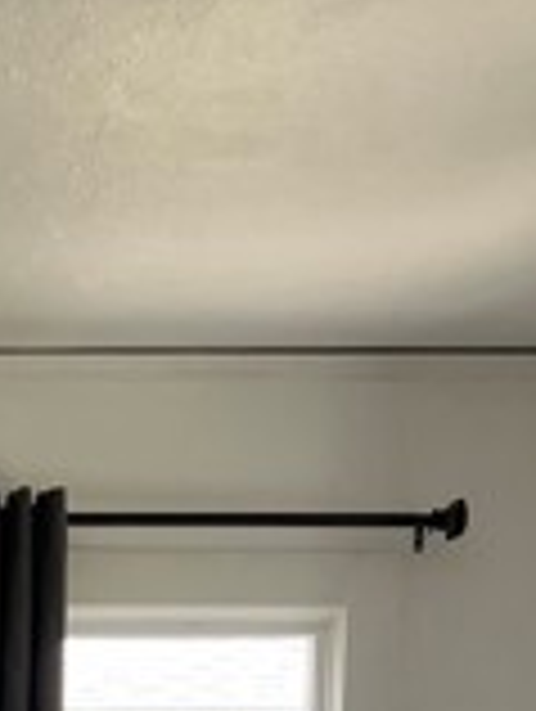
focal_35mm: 105
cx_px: -329
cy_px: 1246
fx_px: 2162
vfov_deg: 16.1
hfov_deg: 13.2
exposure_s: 1/120
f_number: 1.5
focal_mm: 5.7
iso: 64
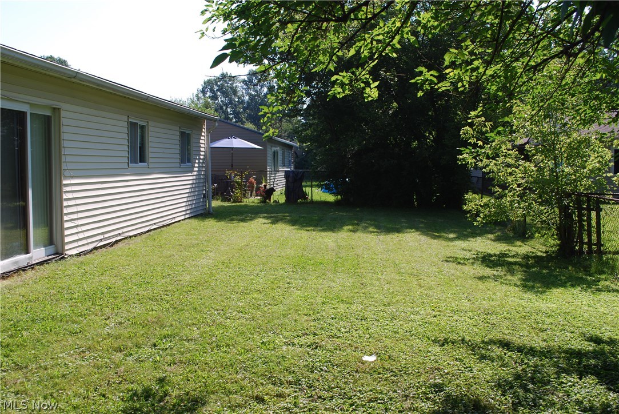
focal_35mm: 39
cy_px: 207
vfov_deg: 34.3
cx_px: 310
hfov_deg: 49.5
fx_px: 671
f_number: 6.3
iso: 100
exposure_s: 1/160
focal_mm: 26
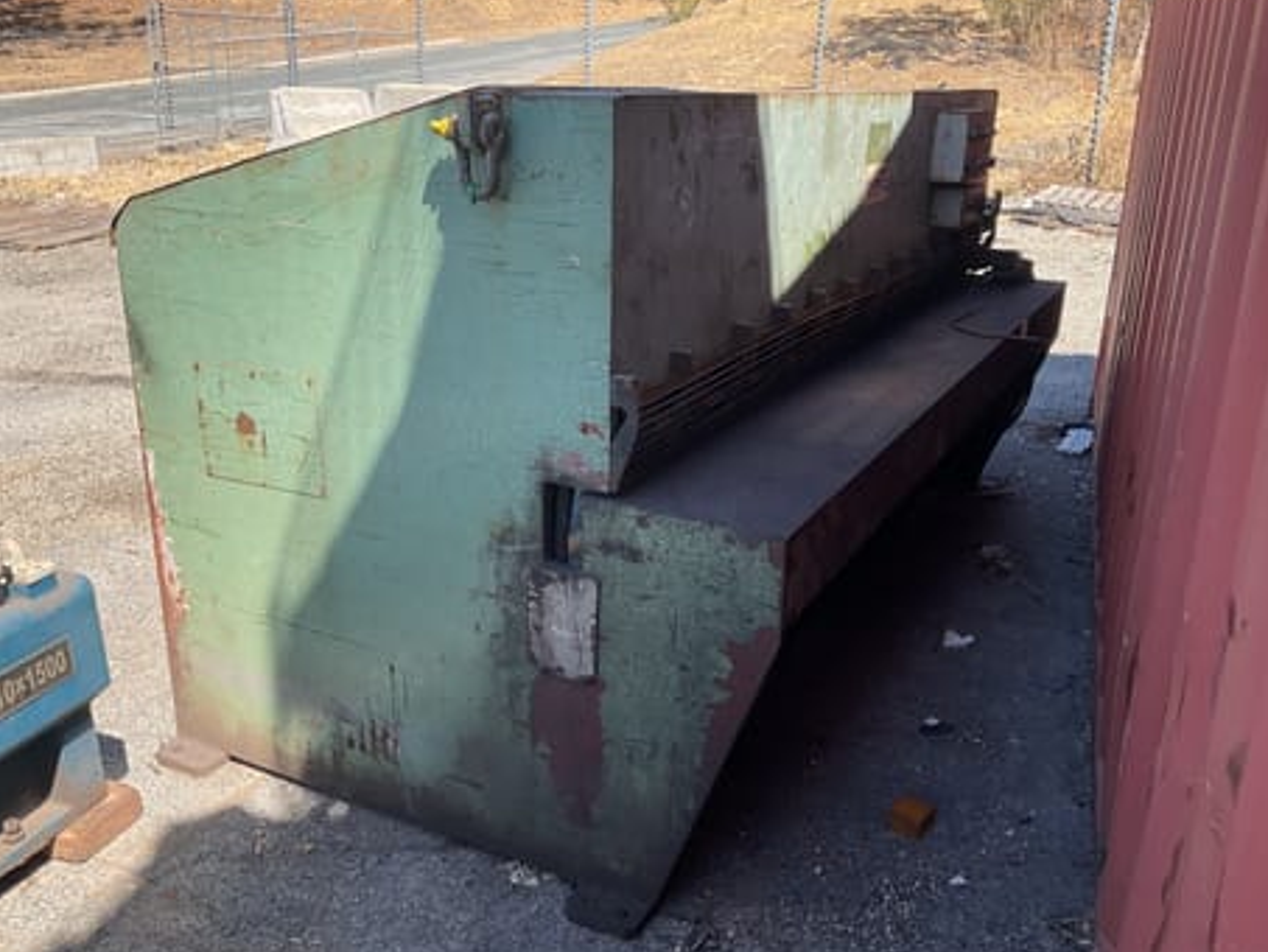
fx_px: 1172
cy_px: 483
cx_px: 652
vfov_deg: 44.2
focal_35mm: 32
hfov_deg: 56.8
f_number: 1.8
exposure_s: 1/613
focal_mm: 3
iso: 16
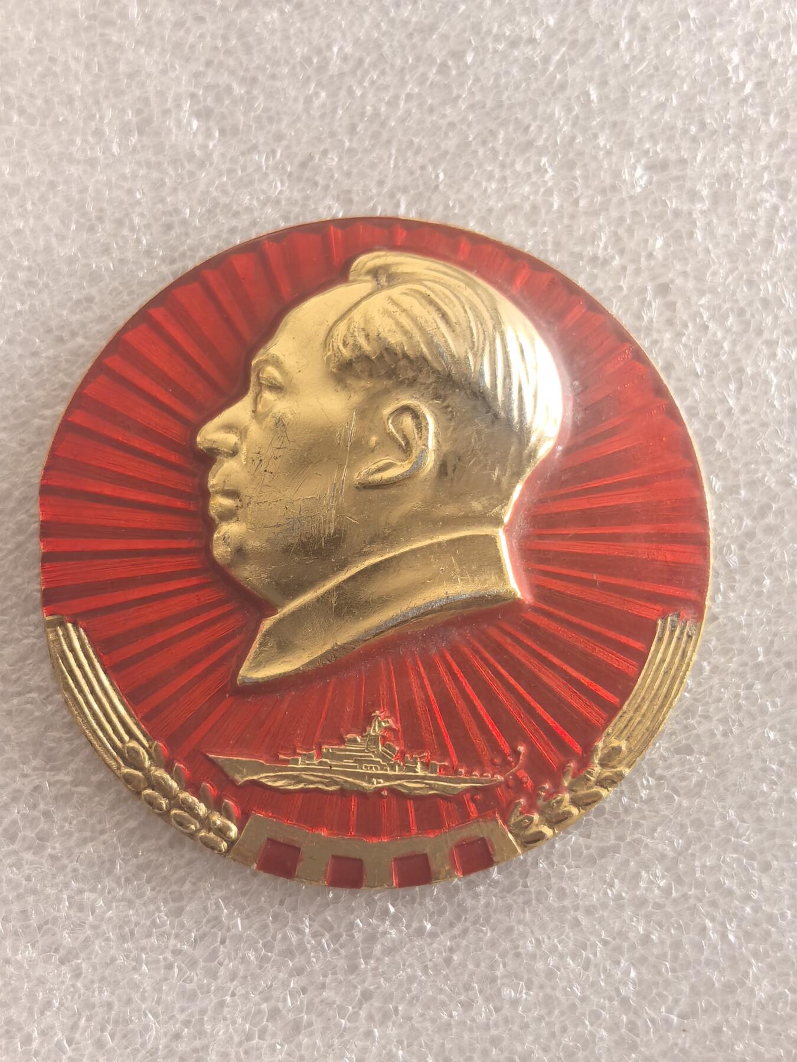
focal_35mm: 51
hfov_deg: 28.6
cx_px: 398
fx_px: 1566
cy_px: 531
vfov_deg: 37.5
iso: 400
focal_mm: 5.75
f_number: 2
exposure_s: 1/500
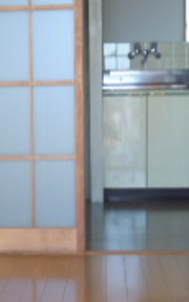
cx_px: 23
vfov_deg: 20.1
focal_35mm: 103
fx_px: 849
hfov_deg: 12.6
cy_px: 223
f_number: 2.7
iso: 100
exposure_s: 1/100
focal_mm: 5
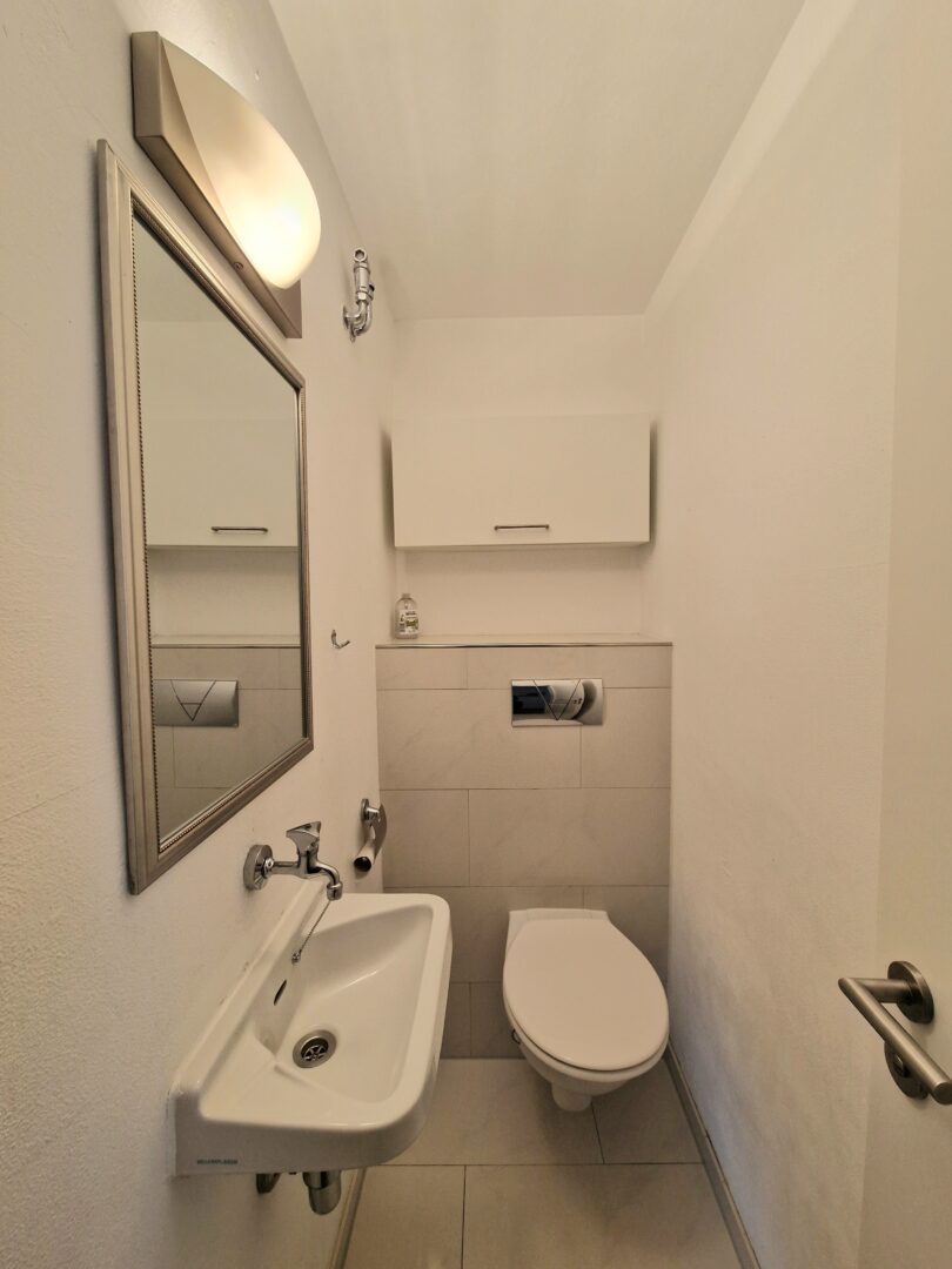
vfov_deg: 106.2
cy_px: 634
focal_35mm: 13
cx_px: 476
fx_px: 477
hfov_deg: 89.9
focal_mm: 2.2
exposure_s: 1/100
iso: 80
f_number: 2.2
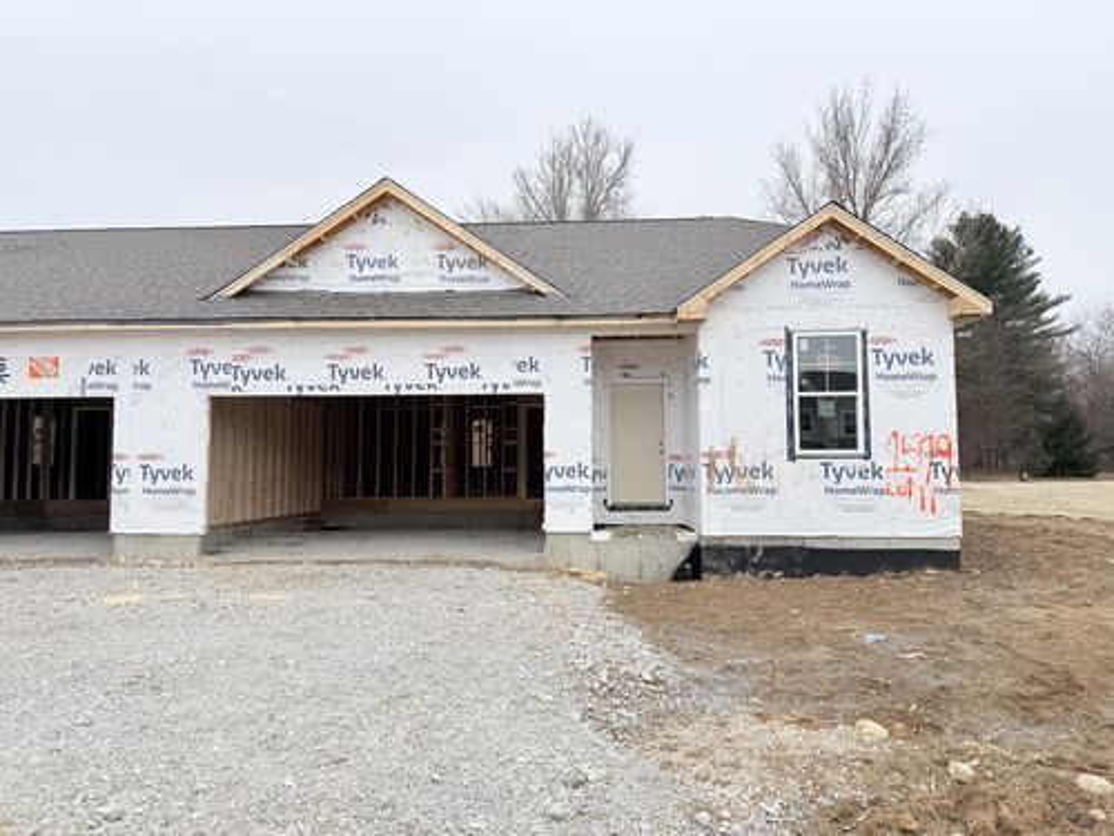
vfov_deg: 56.8
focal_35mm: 24
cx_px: 557
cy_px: 418
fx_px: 772
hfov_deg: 71.6
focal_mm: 6.76
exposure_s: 1/1018
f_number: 1.78
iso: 80
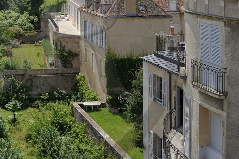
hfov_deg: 33.6
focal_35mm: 57
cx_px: 35
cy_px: 38
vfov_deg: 23.5
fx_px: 378
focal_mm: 24
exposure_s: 1/160
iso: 200
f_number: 14
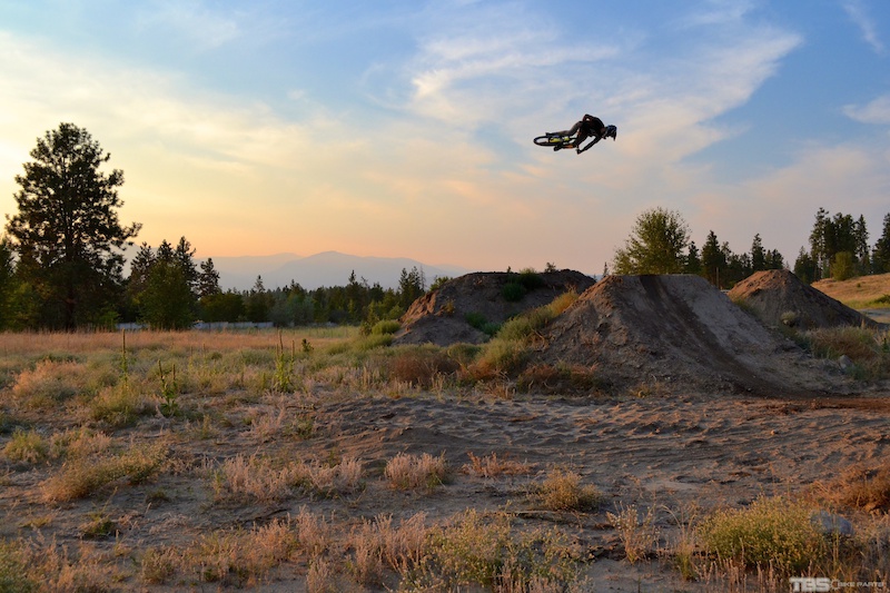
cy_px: 296
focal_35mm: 33
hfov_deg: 57.2
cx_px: 445
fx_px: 816
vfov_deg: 40.0
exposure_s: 1/640
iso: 800
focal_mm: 22
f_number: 7.1
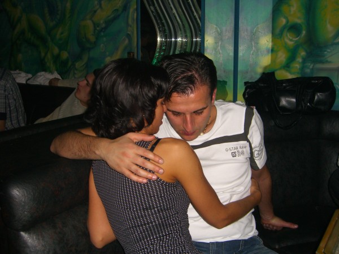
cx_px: 170
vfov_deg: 37.7
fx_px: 372
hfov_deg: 49.0
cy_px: 127
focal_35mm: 38
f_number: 2.8
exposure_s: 1/60
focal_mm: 7.9
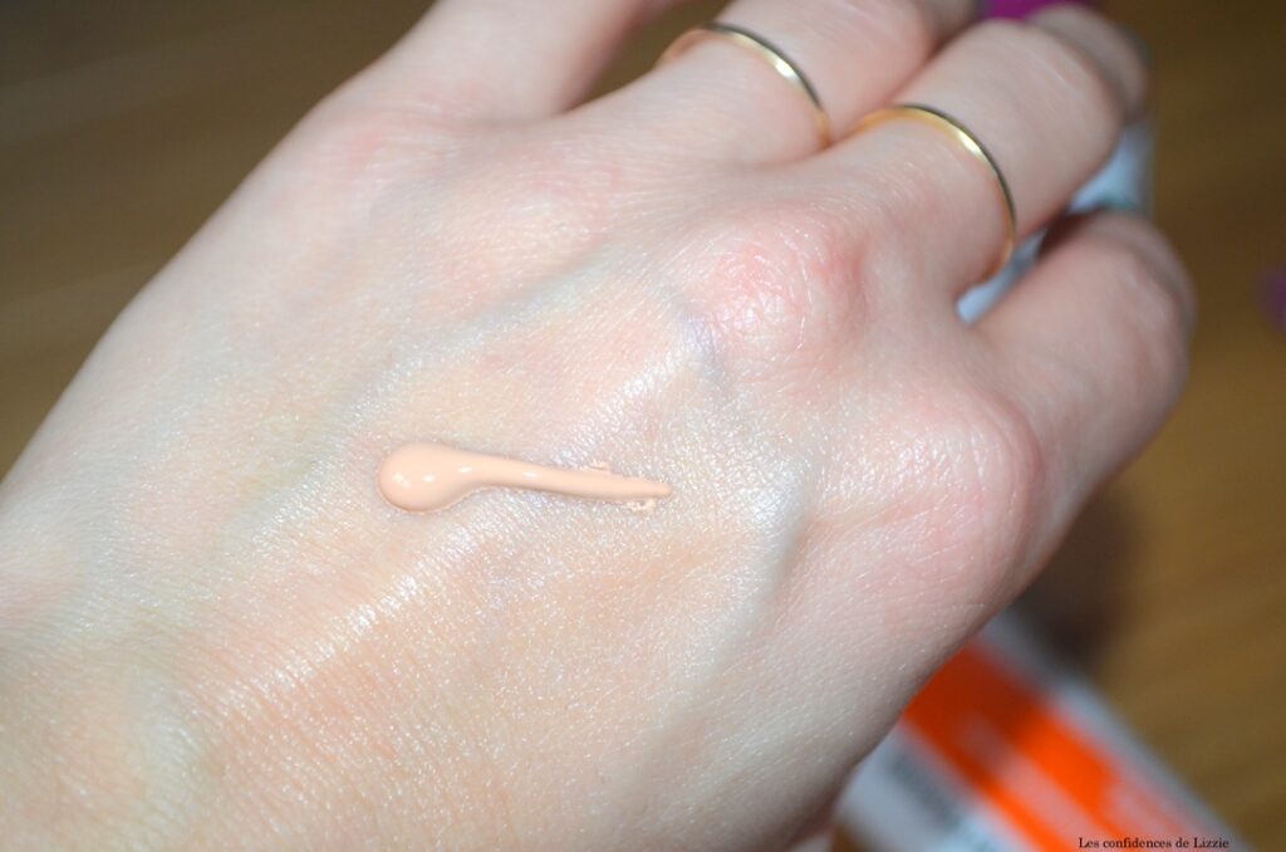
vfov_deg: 18.8
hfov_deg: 28.1
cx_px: 643
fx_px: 2566
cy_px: 426
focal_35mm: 72
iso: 560
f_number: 5.6
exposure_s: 1/60
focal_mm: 48
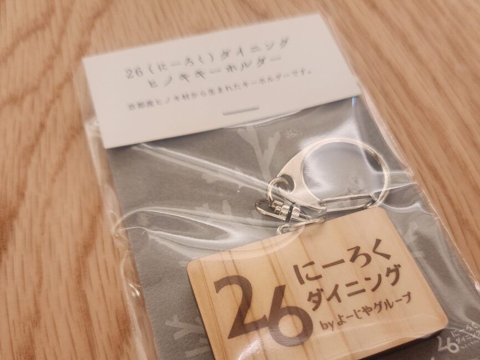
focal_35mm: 34
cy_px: 242
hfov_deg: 53.9
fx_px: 471
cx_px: 262
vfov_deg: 41.2
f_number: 1.8
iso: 500
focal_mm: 6.4
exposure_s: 1/120
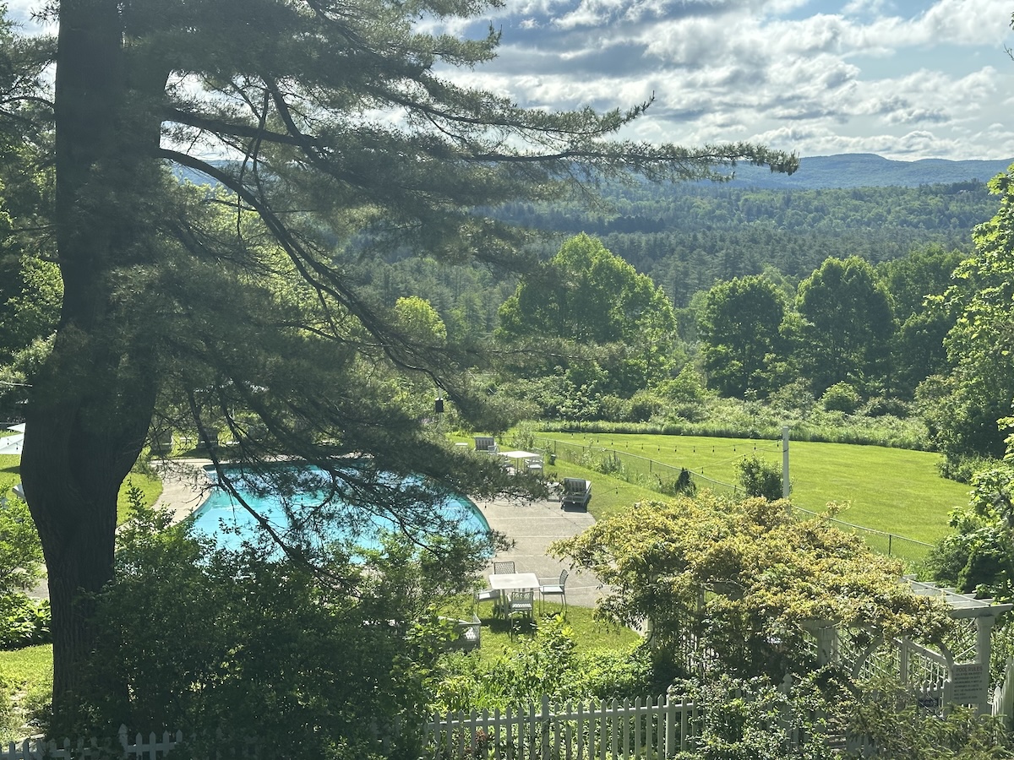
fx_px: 1406
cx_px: 507
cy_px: 380
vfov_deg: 30.3
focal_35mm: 48
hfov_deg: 39.7
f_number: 1.78
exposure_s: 1/2160
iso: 64
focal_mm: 6.86
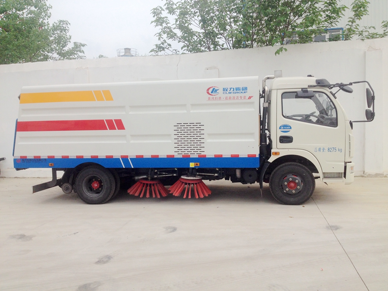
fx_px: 392
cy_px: 146
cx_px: 194
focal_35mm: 35
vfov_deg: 40.7
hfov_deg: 52.6
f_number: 2.4
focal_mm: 4.28
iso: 50
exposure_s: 1/649
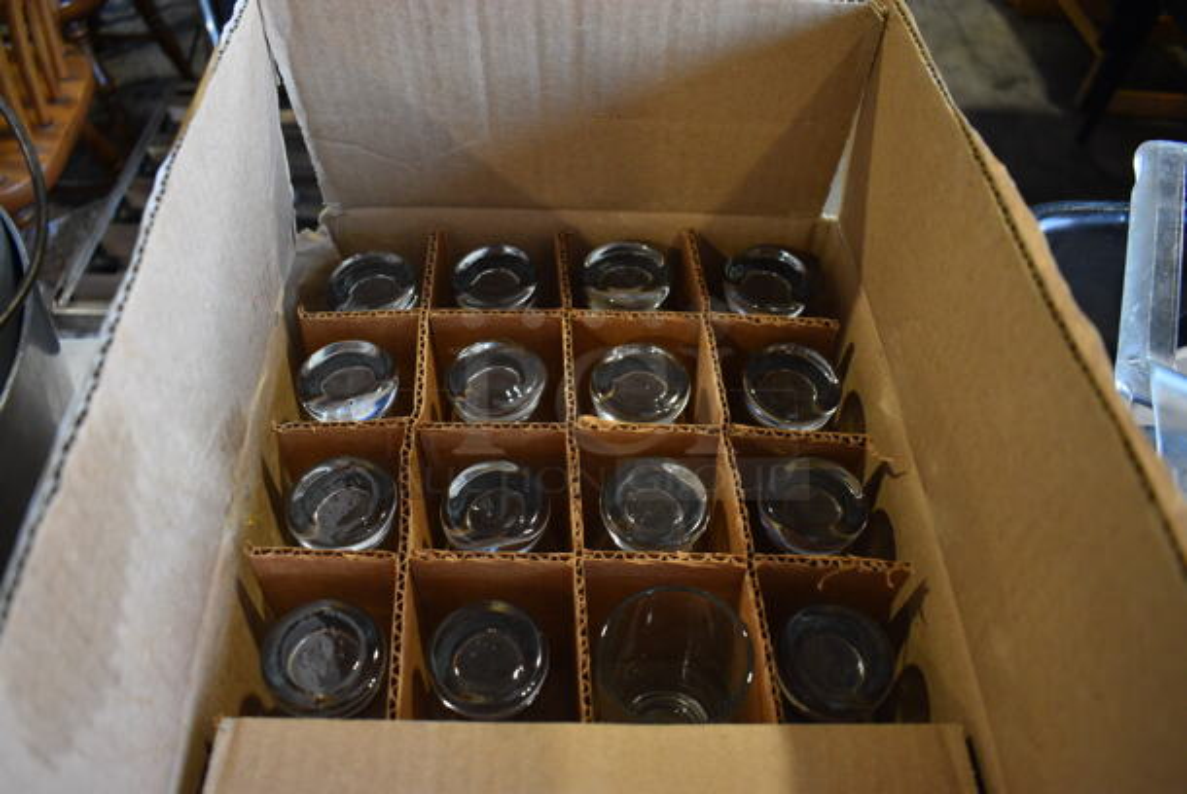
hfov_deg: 67.3
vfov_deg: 48.0
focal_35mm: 27
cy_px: 397
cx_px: 594
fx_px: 891
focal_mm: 18
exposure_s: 1/125
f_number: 3.5
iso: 1100
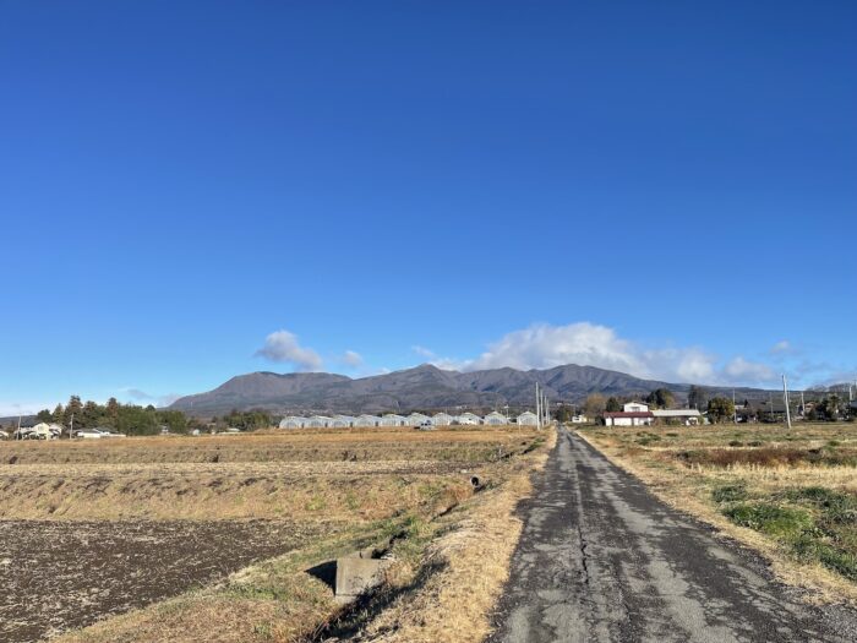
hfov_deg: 69.4
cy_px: 322
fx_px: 619
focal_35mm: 25
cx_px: 428
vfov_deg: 54.9
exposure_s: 1/2387
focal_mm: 5.1
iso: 32
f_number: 1.6
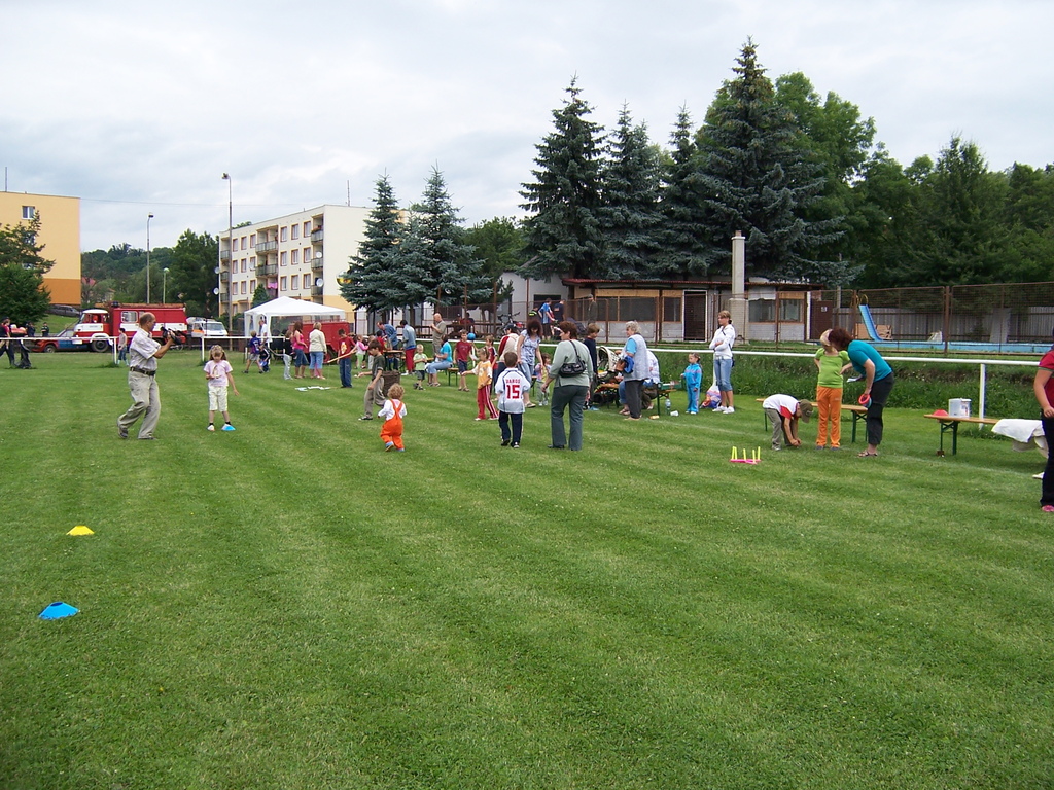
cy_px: 395
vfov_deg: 42.9
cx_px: 527
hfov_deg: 55.4
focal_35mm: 33
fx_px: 1005
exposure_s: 1/750
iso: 80
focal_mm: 5.5
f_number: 3.4
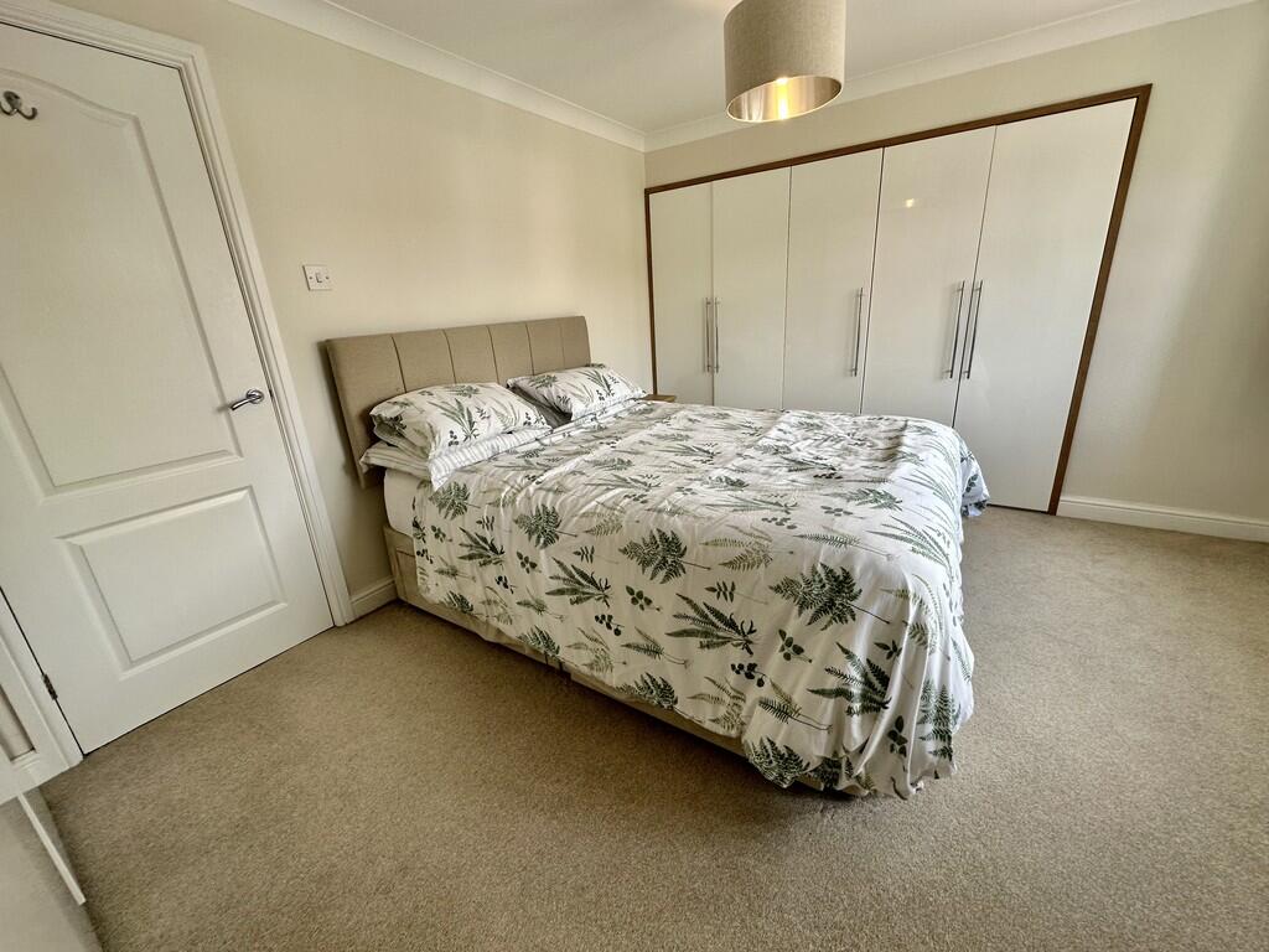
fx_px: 513
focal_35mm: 14
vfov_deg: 85.7
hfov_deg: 102.1
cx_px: 634
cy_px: 476
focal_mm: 2.22
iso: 64
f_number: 2.2
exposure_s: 1/99
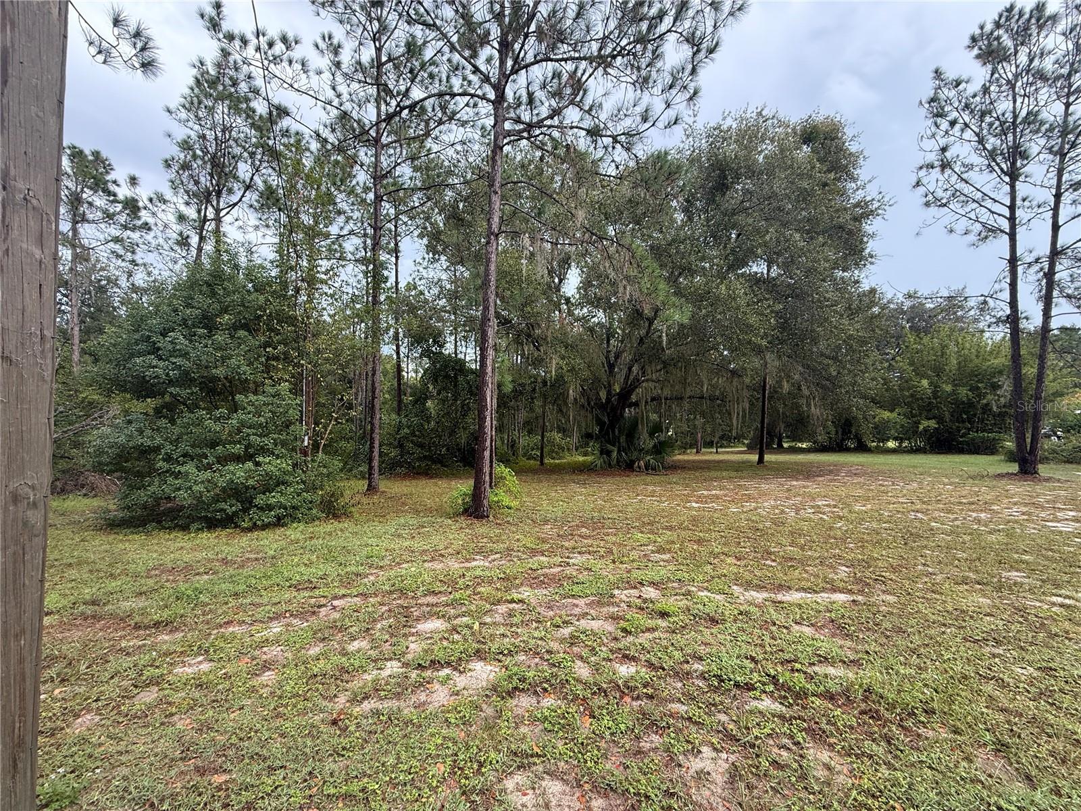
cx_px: 540
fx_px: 437
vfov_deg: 85.7
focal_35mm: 14
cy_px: 406
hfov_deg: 102.1
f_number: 2.2
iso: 64
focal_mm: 2.22
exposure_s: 1/306
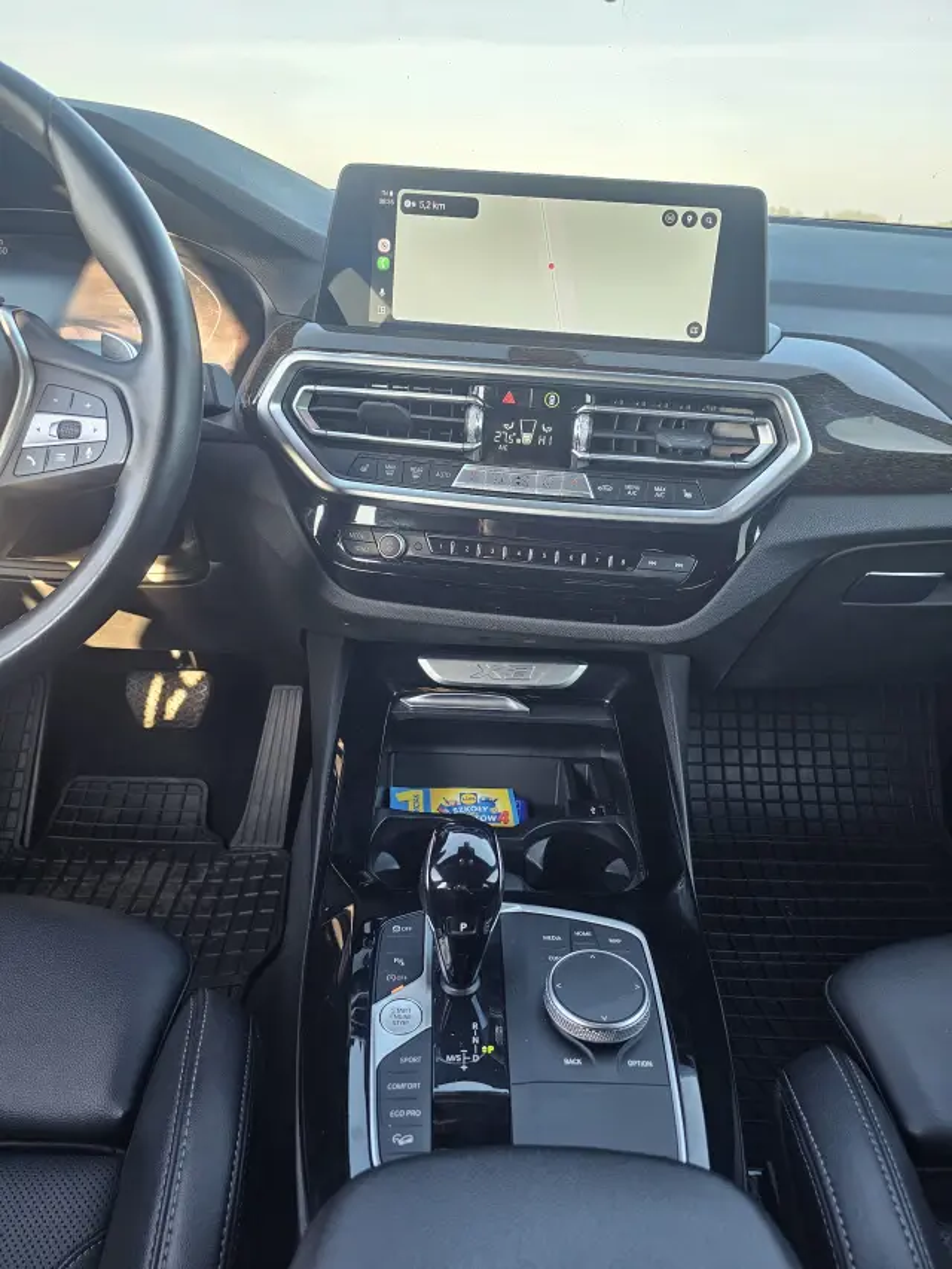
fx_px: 843
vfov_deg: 73.9
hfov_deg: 58.9
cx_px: 476
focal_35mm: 23
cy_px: 634
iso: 200
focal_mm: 6.3
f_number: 1.7
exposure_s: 1/207
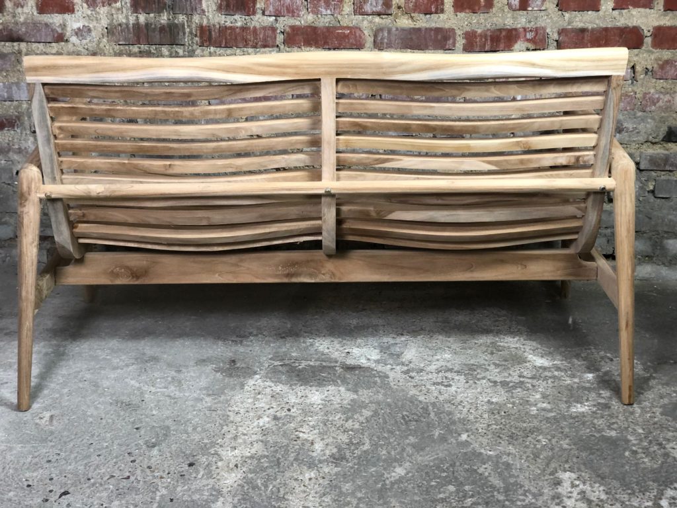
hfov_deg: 36.8
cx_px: 338
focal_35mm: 52
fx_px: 1017
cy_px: 254
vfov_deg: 28.0
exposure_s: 1/25
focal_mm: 6
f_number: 2.4
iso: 125
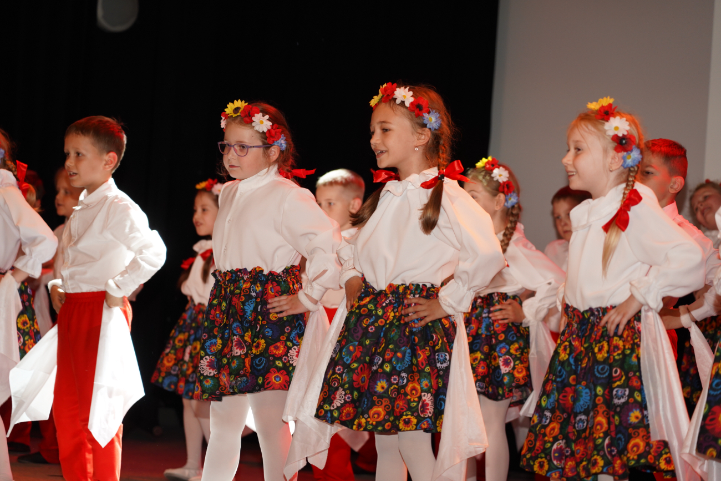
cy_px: 240
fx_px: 2103
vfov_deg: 13.0
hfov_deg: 19.5
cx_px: 360
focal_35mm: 105
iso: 1000
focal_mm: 105
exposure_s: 1/100
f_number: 4
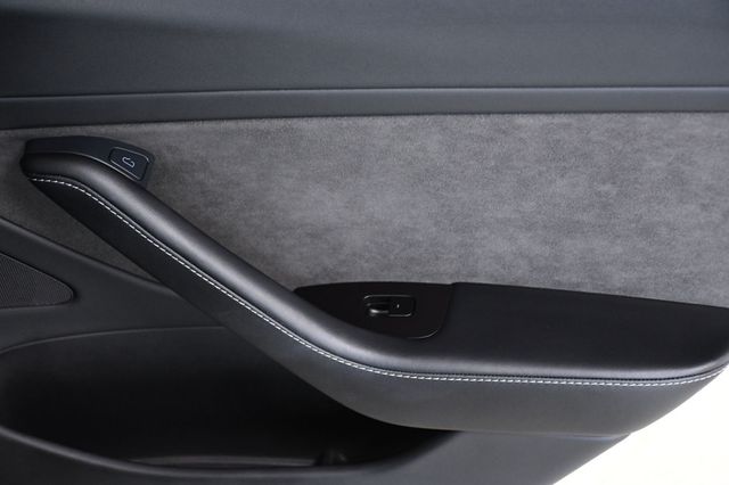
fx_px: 1457
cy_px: 242
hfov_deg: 28.1
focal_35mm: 72
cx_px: 364
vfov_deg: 18.9
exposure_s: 1/100
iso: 2500
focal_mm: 48
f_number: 5
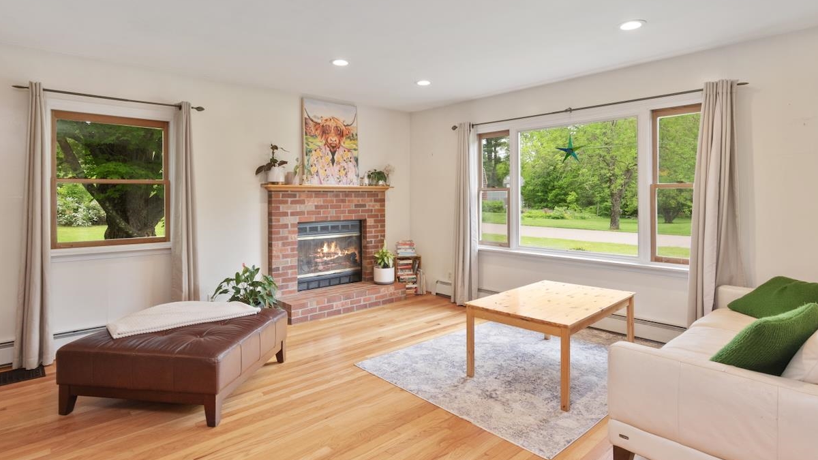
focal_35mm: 19
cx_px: 400
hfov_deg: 89.6
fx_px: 412
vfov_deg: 58.2
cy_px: 205
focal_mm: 11.5
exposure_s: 1/15
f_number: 6.3
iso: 500
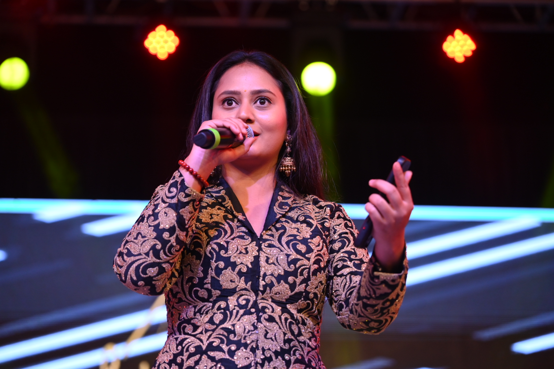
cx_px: 277
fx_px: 1847
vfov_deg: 11.4
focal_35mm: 120
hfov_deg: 17.1
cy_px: 184
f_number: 4
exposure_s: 1/640
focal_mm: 120
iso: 1250
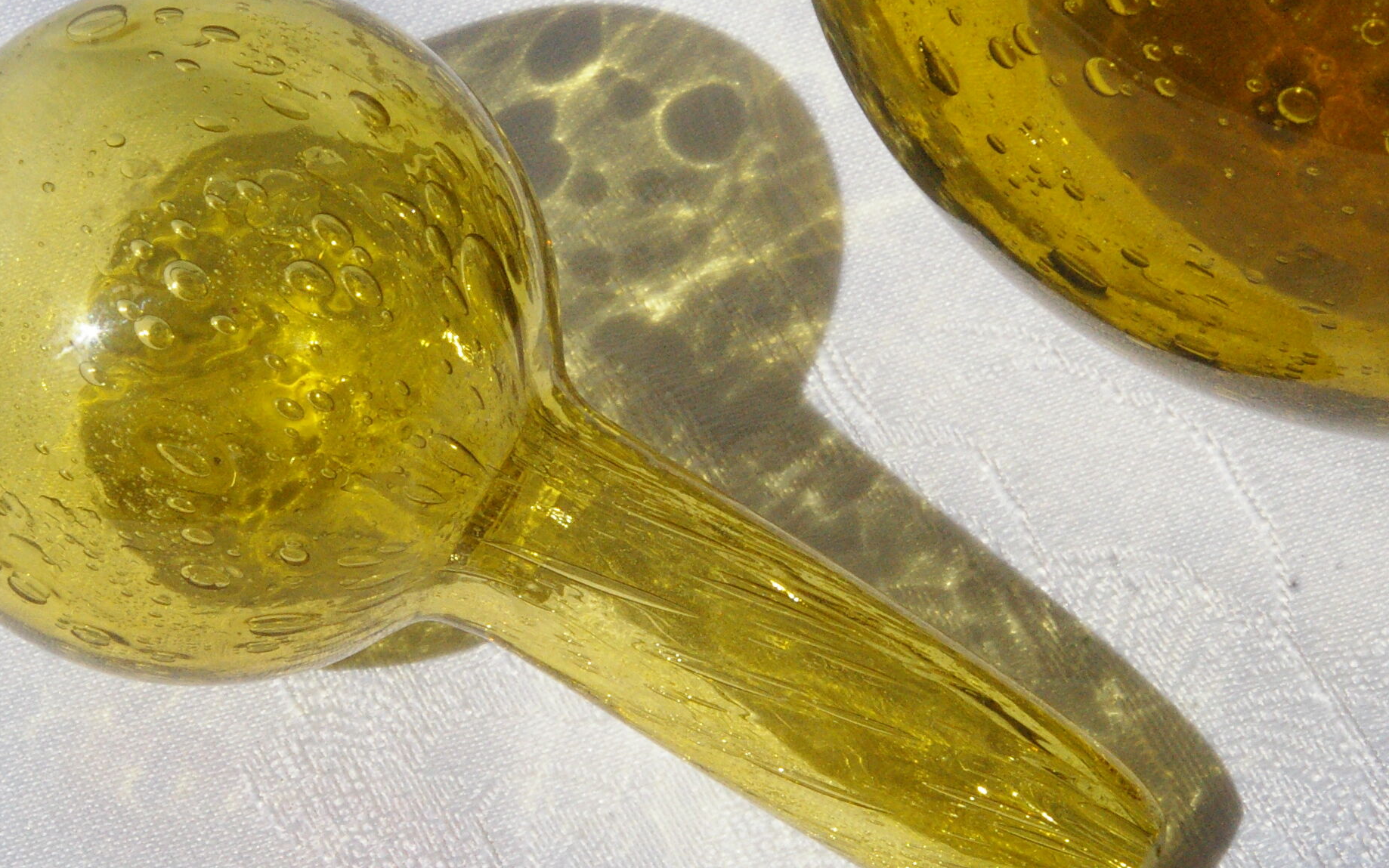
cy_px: 475
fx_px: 2461
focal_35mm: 65
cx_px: 591
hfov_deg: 31.5
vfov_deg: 20.0
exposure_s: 1/2000
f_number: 13
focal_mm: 26
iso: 1600
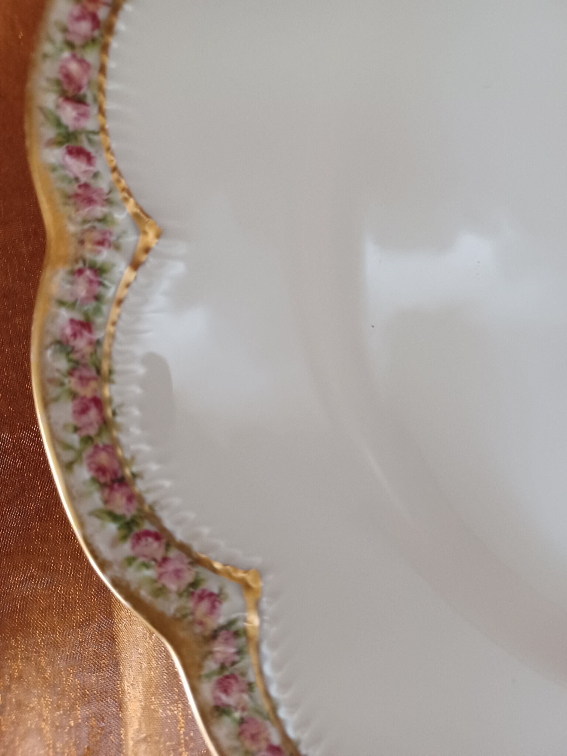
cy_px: 378
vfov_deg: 69.4
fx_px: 546
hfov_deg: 54.9
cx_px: 284
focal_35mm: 25
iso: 640
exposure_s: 1/20
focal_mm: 4.6
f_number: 1.8
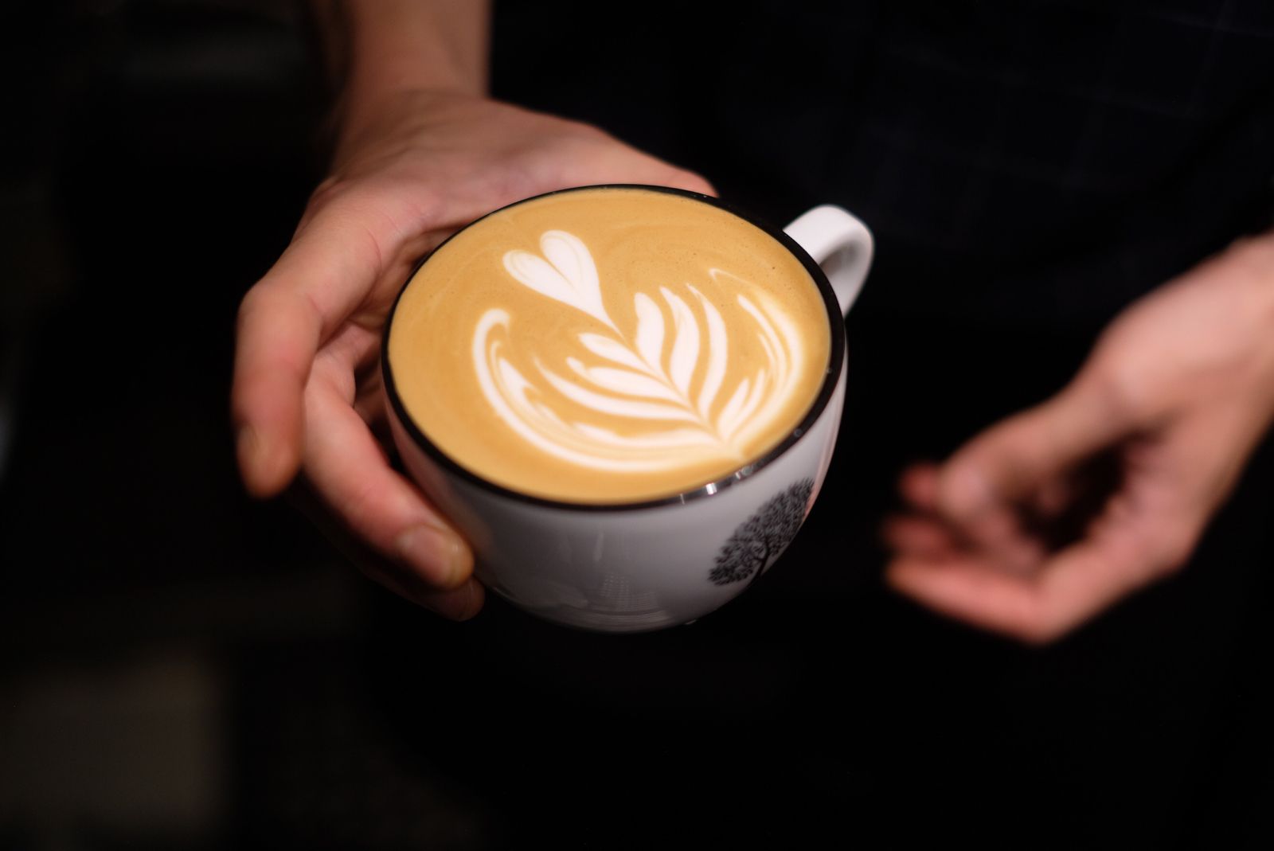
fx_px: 1877
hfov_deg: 37.5
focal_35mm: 53
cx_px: 637
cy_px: 426
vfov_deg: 25.6
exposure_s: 1/350
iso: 500
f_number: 1.4
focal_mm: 35
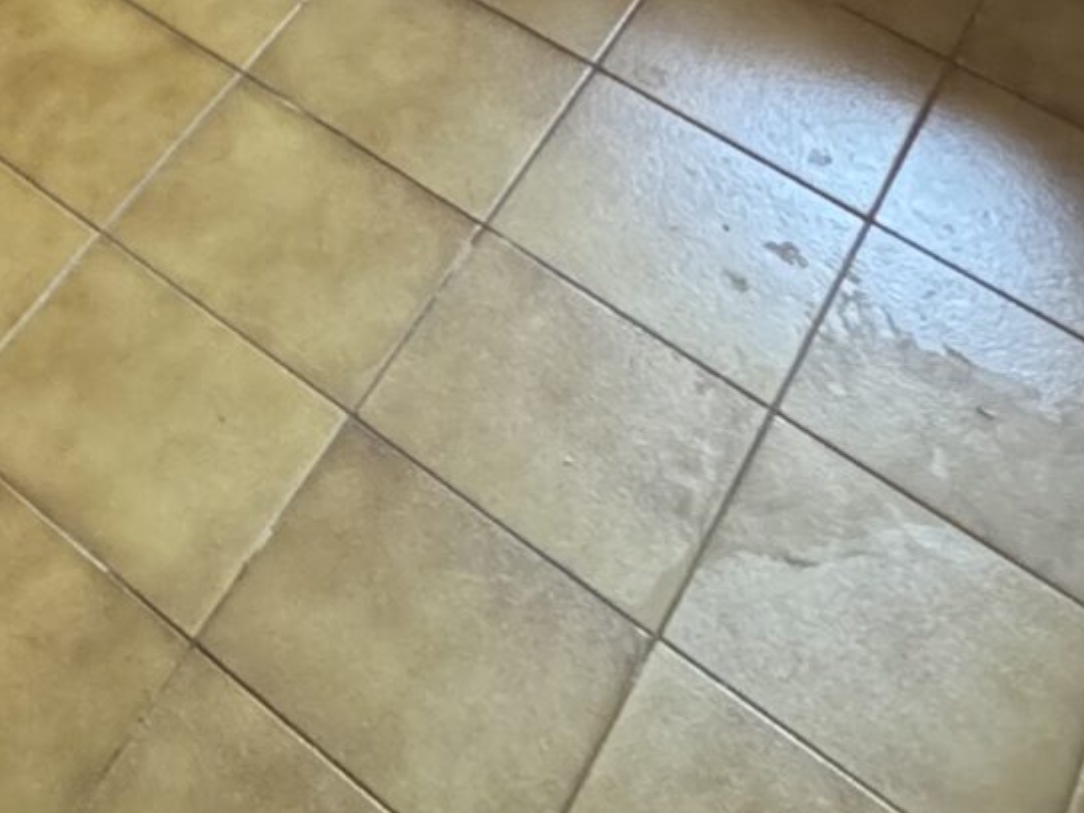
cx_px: -357
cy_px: -993
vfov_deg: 15.5
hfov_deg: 25.1
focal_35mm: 66
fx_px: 2066
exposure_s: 1/60
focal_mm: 2.22
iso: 640
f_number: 2.2
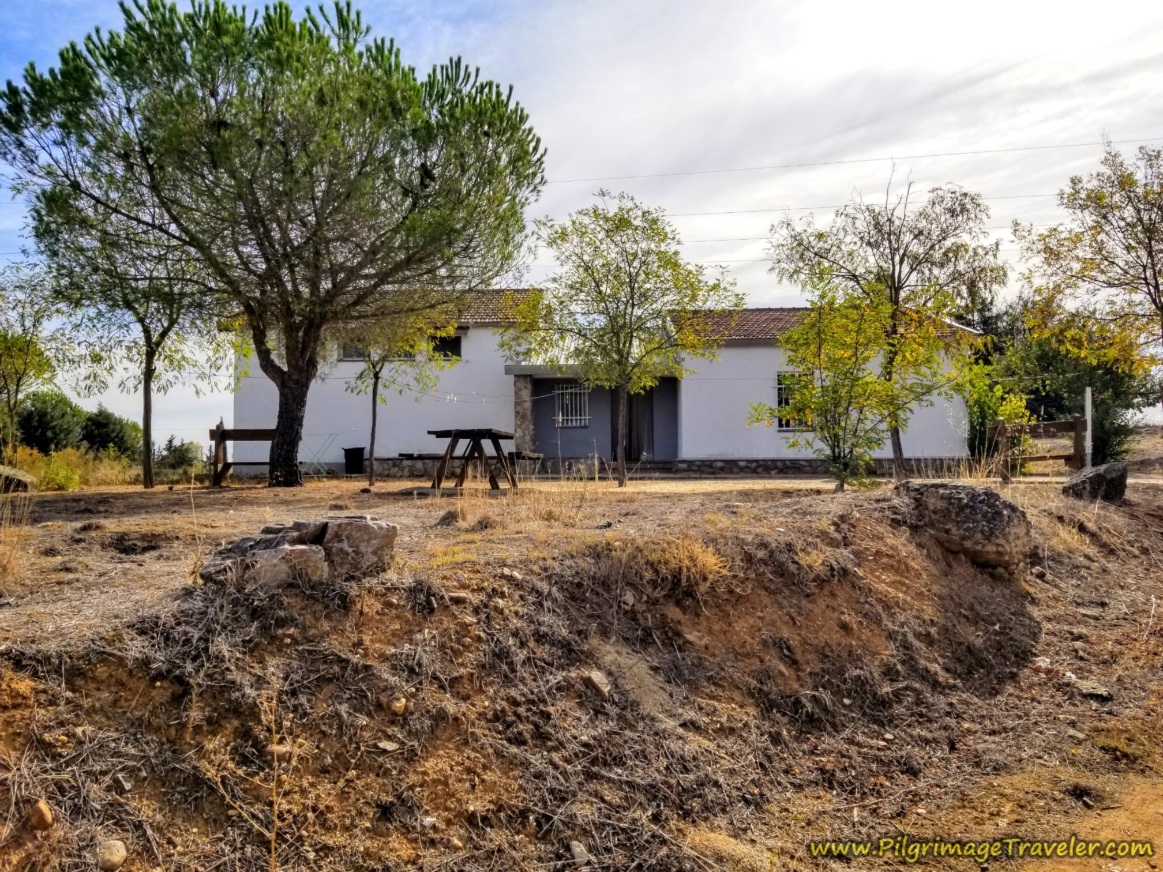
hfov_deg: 67.3
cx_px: 582
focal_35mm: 26
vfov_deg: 53.1
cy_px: 436
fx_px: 874
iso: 50
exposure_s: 1/5495
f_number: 1.7
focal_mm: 4.3
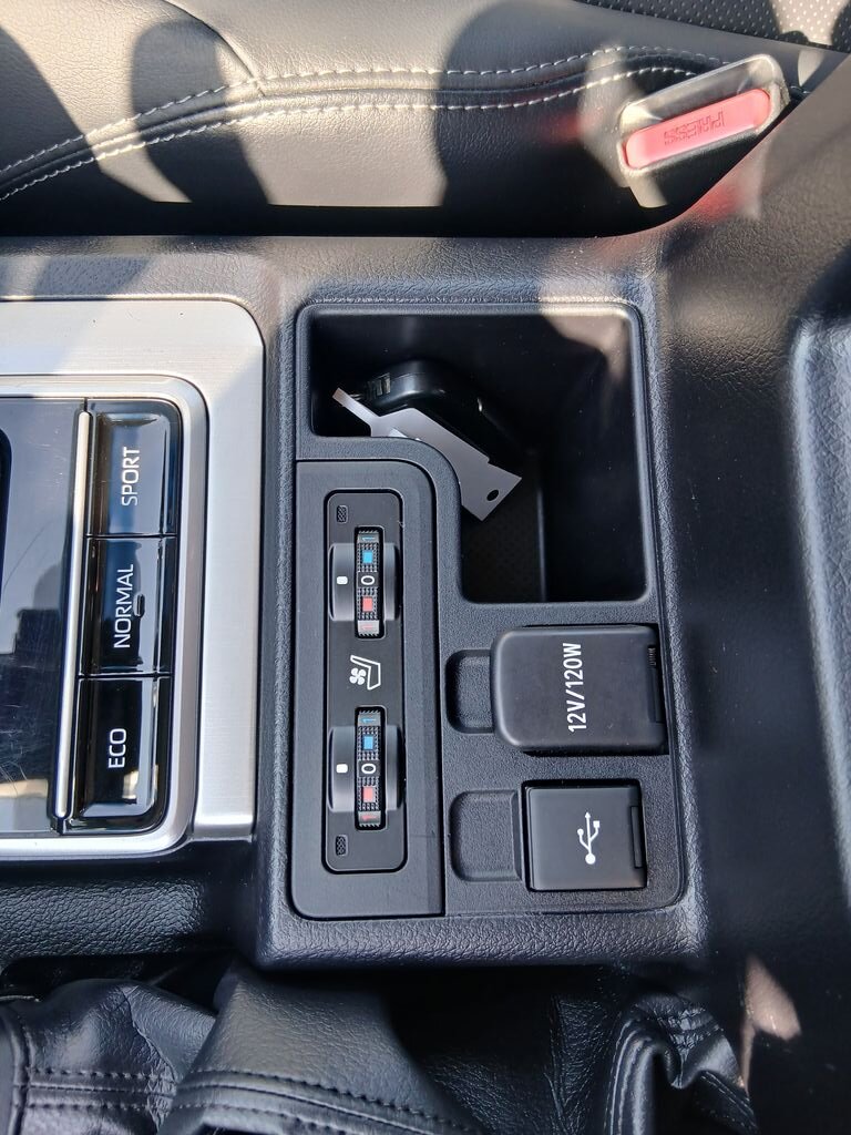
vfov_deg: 67.3
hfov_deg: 53.1
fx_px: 852
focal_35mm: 26
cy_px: 568
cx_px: 426
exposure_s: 1/50
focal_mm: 3.98
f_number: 1.8
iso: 64
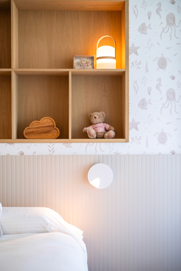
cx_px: 90
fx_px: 377
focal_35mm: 50
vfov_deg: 39.6
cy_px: 136
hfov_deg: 27.0
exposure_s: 1/125
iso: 80
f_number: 1.4
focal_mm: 50
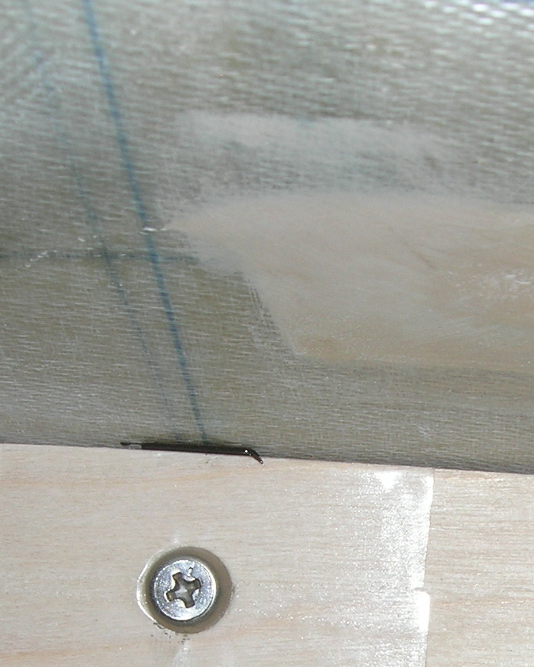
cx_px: 483
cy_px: 601
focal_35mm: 98
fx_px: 1936
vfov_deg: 19.2
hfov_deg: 15.5
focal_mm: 7.8
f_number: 4.8
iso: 64
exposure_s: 1/60.1
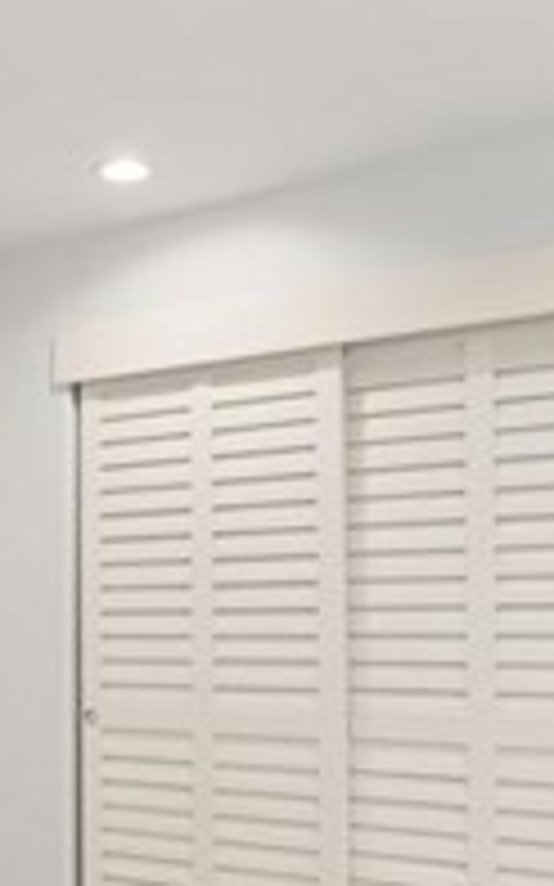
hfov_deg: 23.8
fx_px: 1281
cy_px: 670
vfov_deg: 37.2
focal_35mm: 53
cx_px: 68
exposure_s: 1/8
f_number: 8
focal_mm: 16
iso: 250
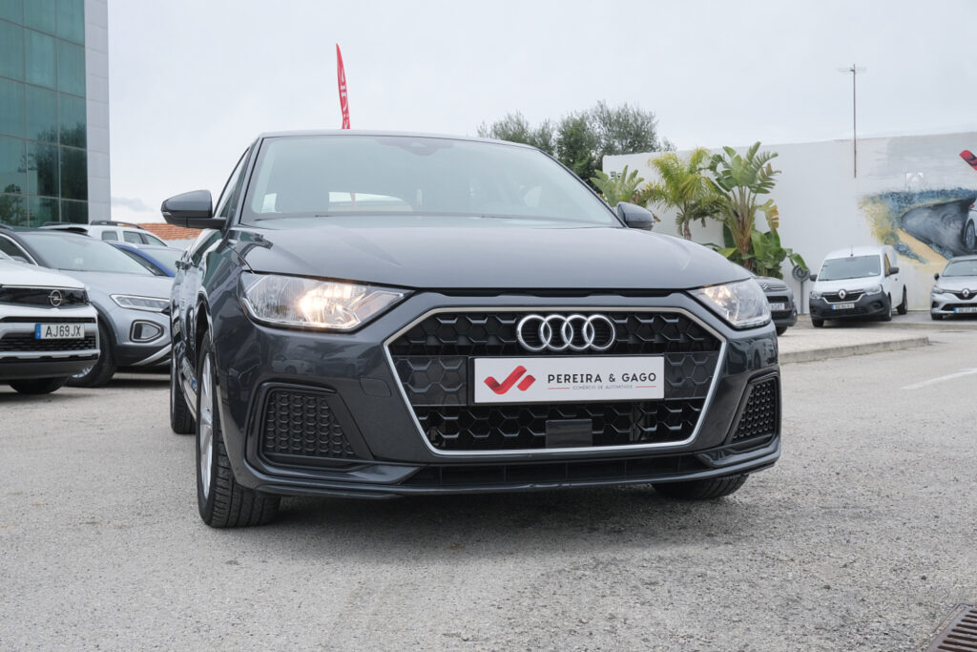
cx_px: 488
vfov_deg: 31.9
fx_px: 1140
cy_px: 326
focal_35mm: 42
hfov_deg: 46.4
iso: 500
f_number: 9
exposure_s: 1/125
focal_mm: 28
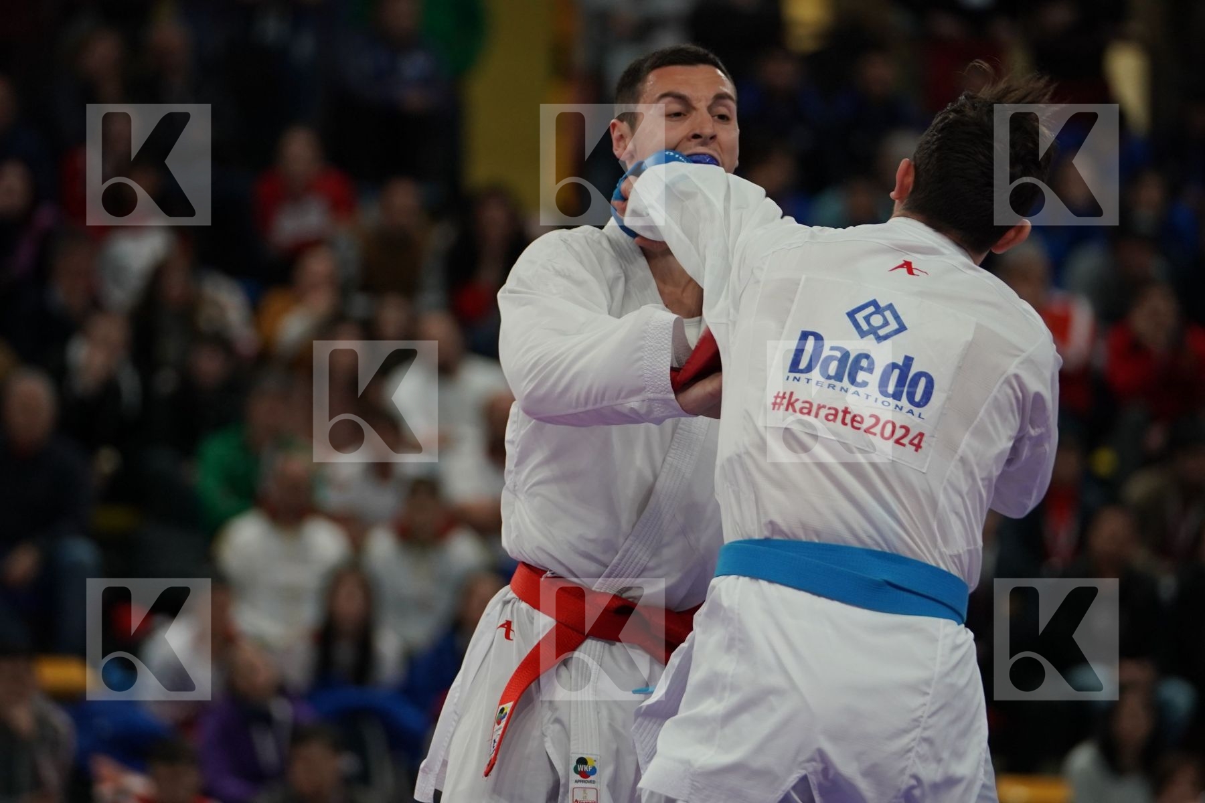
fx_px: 8234
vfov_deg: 5.6
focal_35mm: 246
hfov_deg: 8.4
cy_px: 402
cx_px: 602
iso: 1250
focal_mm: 164
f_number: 2.8
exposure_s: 1/1000
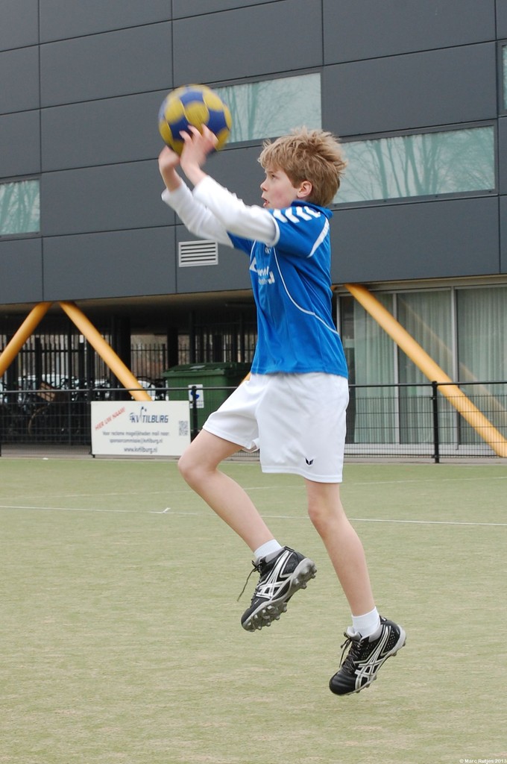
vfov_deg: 24.6
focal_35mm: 82
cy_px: 382
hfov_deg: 16.5
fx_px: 1747
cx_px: 254
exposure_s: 1/250
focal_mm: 55
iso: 400
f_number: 8
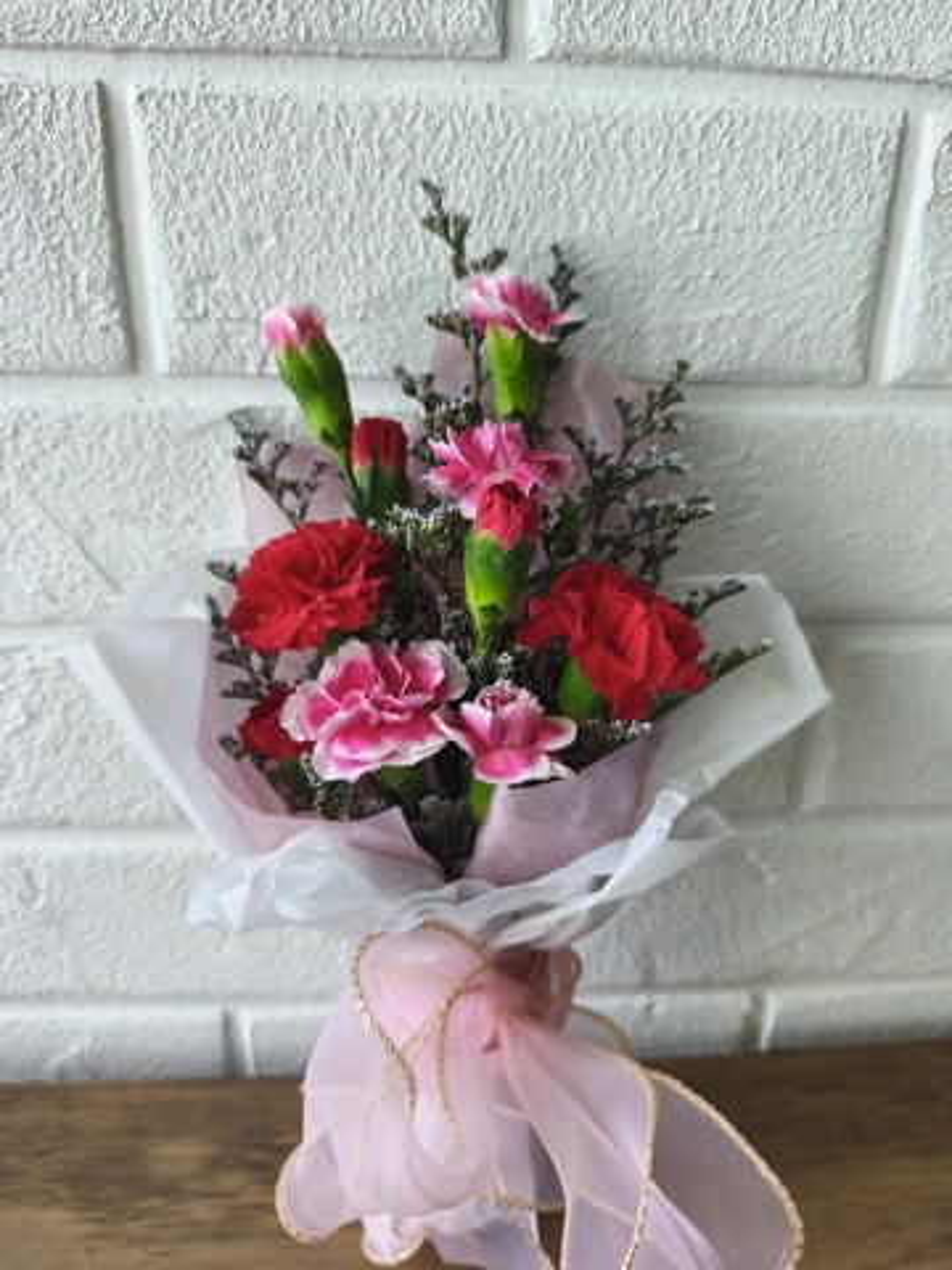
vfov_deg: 73.9
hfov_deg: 58.9
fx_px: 843
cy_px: 635
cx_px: 476
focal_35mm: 23
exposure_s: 1/99.9
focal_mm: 6.18
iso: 125
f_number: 1.65
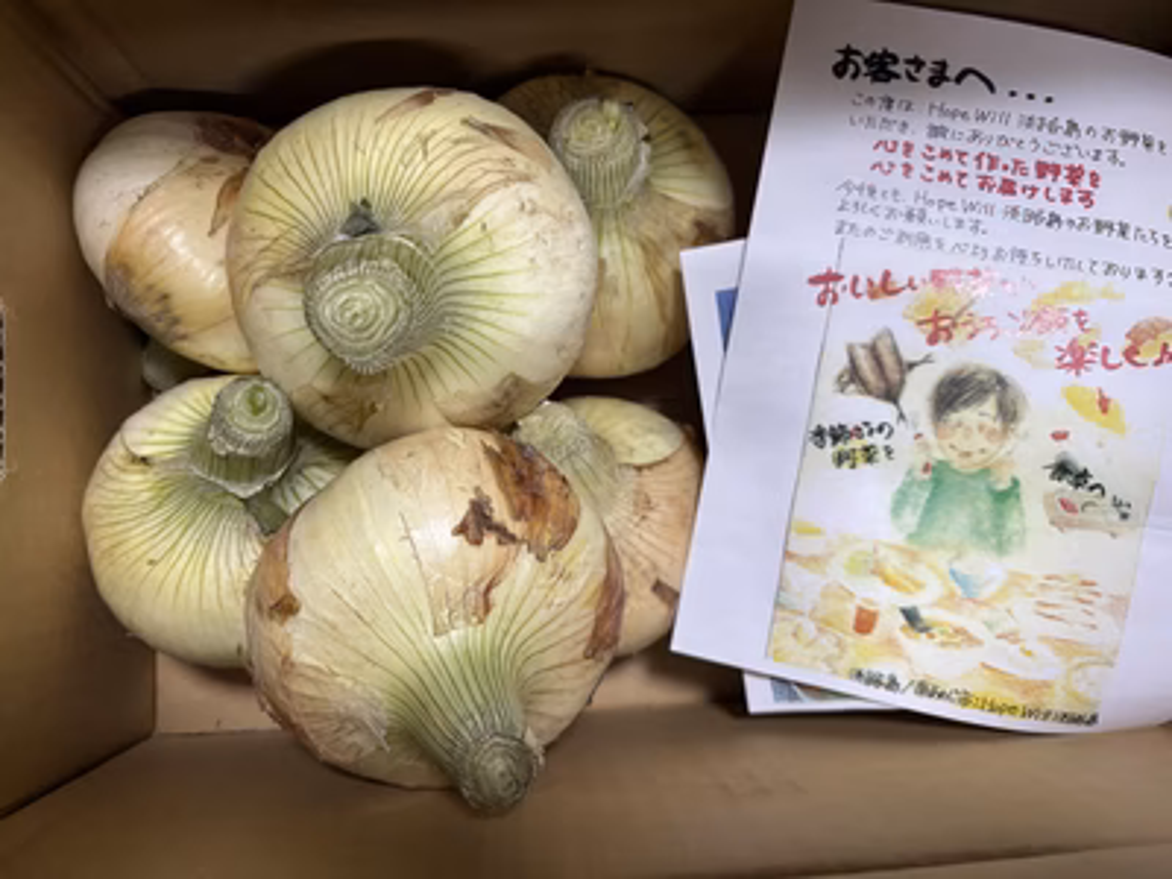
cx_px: 586
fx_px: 880
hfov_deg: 67.3
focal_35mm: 26
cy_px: 440
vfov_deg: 53.1
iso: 125
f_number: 1.6
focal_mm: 5.96
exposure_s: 1/92
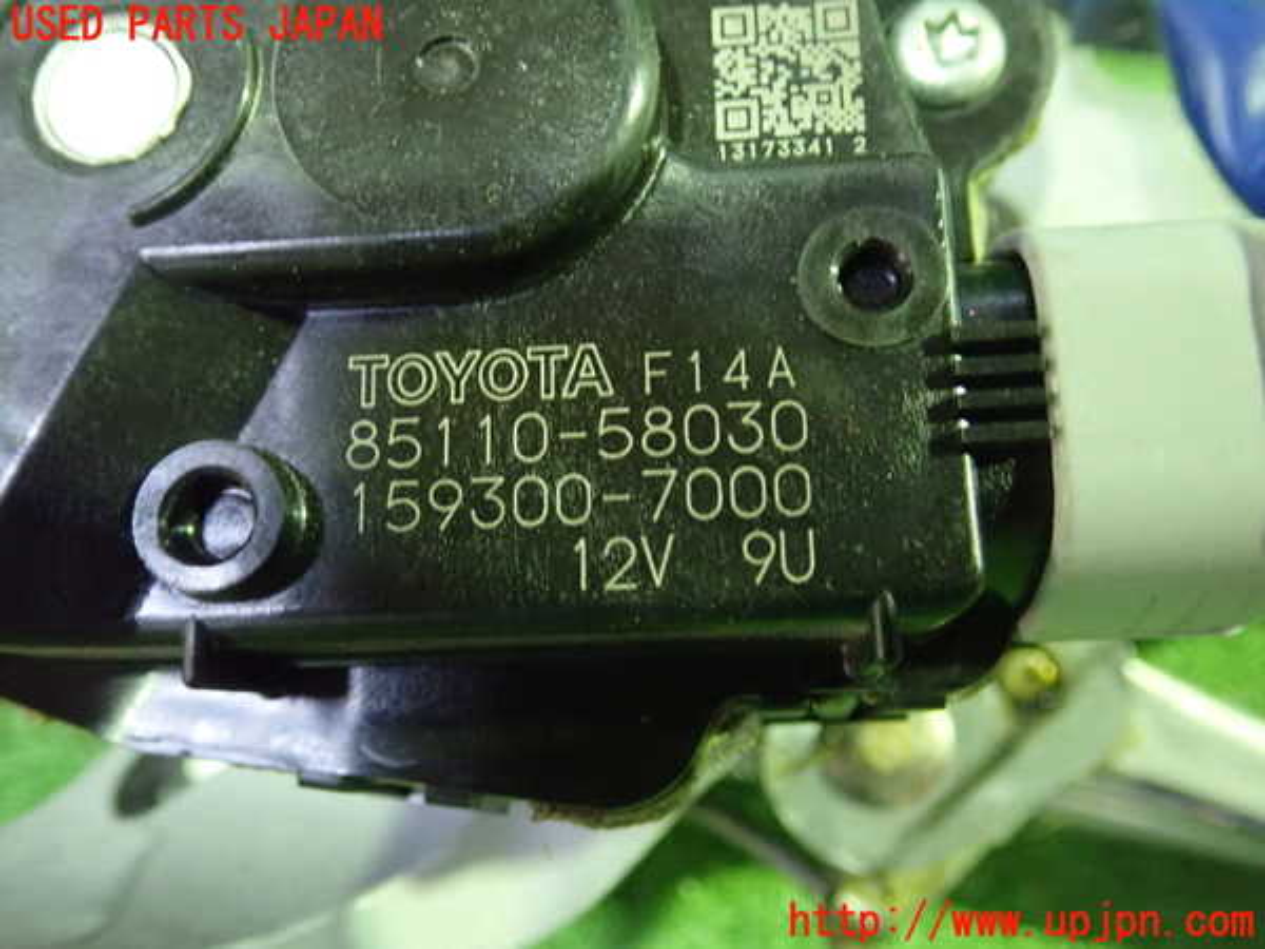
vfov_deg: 46.8
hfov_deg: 60.0
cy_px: 474
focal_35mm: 30
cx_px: 632
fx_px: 1096
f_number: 2.3
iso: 1600
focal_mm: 5.5
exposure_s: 1/30
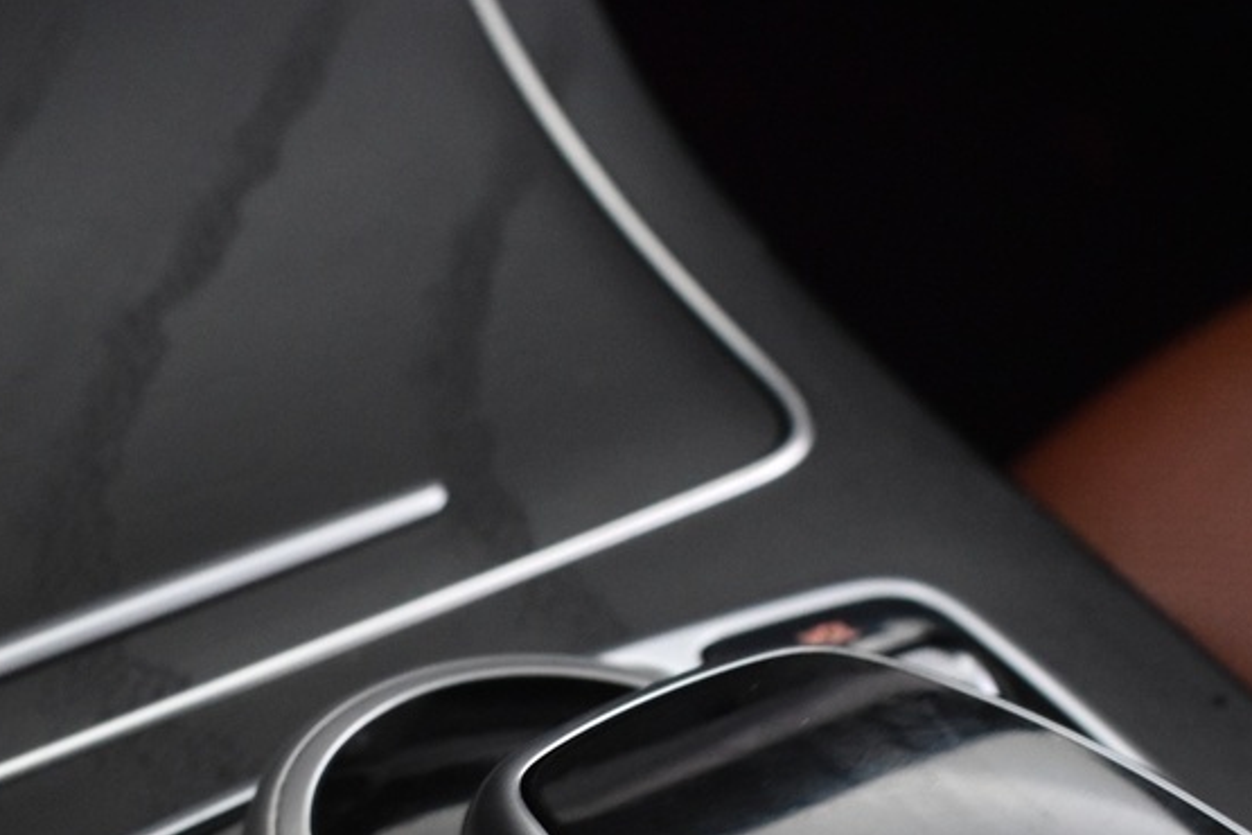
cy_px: 1070
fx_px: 3651
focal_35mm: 105
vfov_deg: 12.6
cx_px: 675
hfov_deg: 19.5
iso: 1250
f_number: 5.6
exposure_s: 1/13
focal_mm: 24
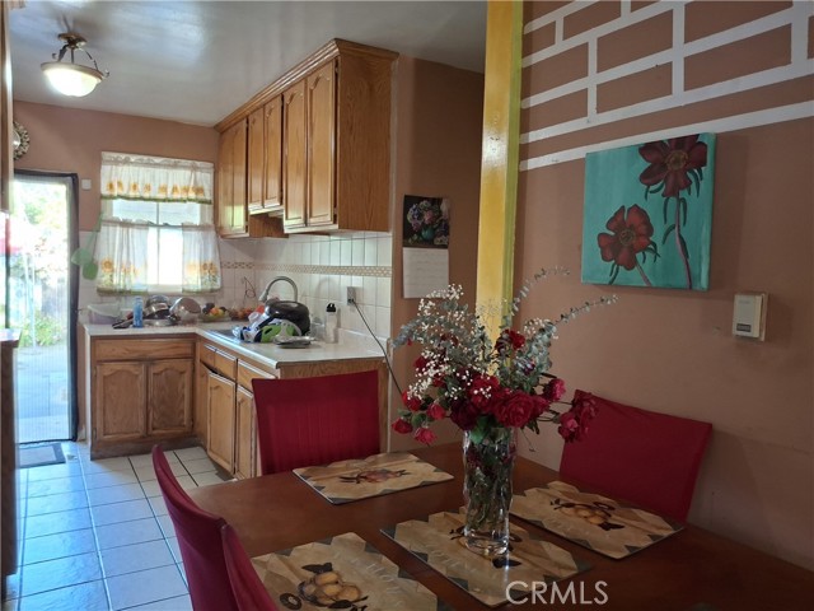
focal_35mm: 25
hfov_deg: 69.4
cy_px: 306
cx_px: 407
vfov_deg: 54.9
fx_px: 588
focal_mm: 4.69
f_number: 1.8
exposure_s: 1/30
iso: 320
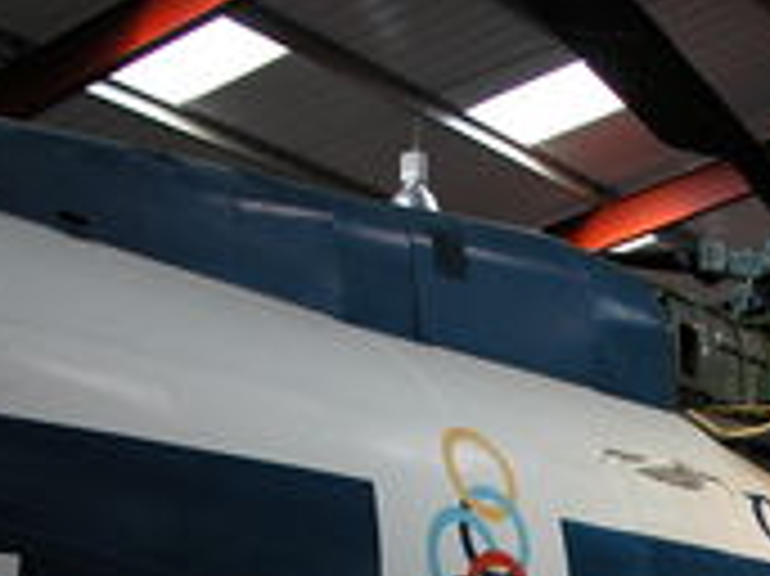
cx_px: 513
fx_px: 1823
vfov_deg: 17.5
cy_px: 598
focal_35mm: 82
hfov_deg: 23.7
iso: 100
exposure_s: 1/33.4
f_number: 2.8
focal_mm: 8.9
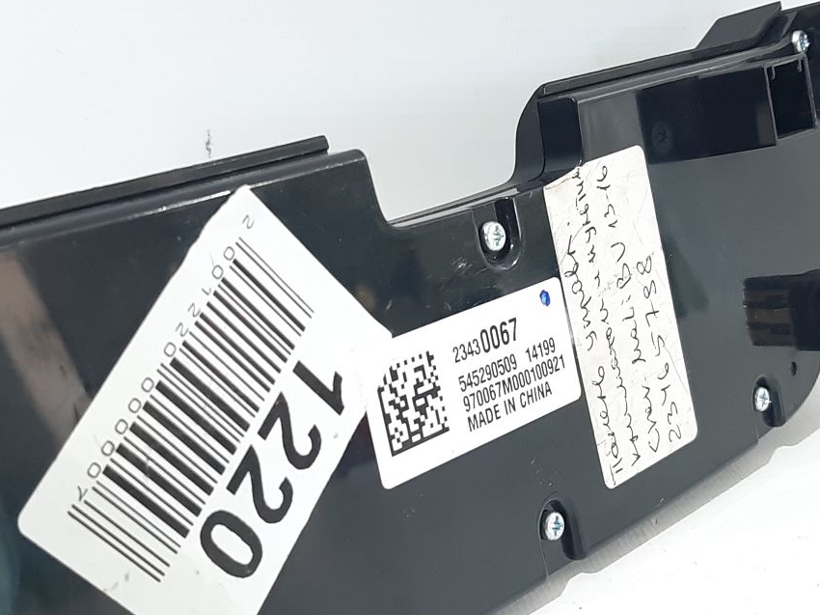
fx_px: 1279
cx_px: 321
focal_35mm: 54
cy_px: 361
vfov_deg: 27.0
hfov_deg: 35.4
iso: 125
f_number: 1.7
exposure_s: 1/50
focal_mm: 3.93
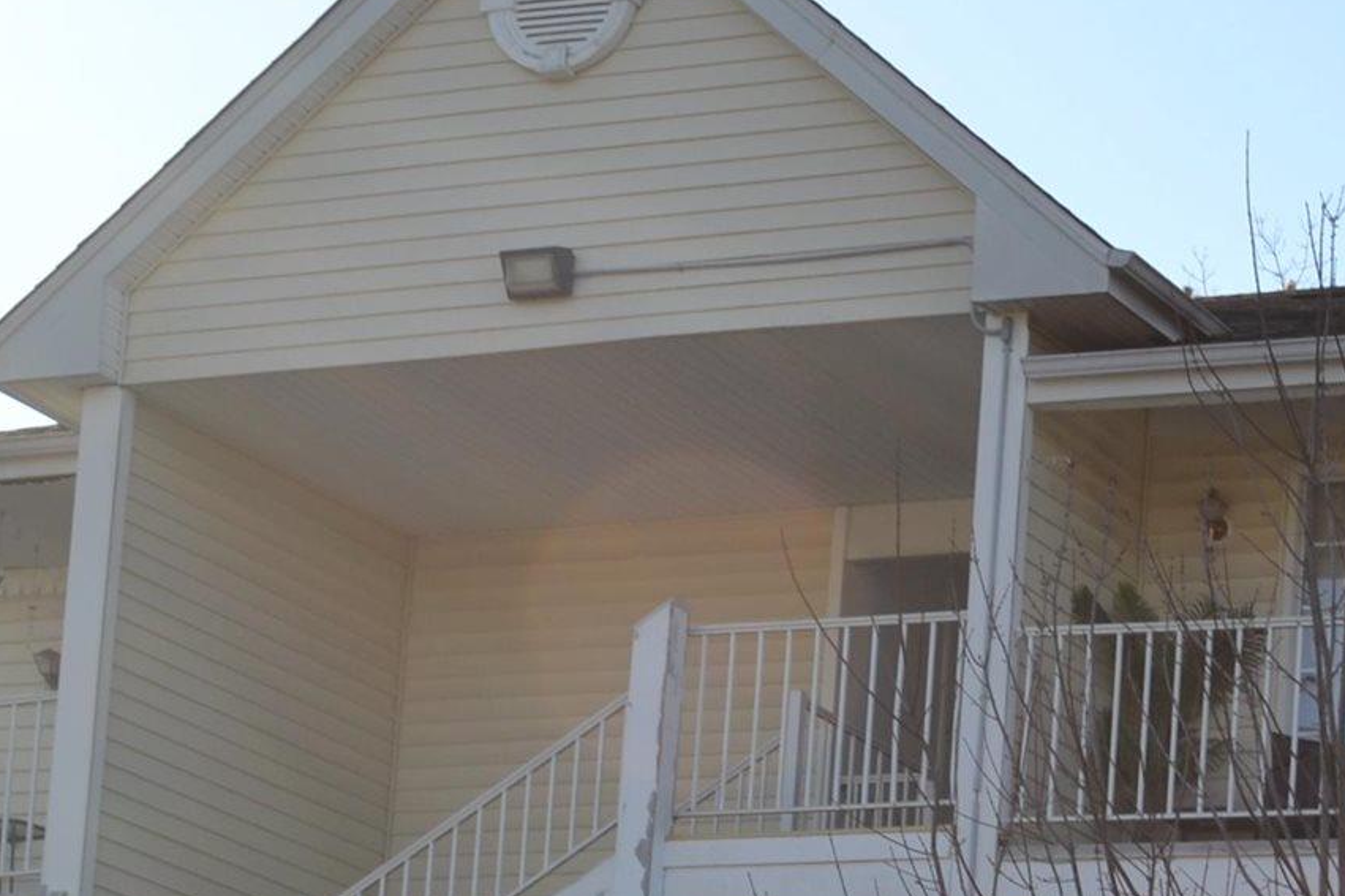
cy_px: 1271
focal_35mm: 130
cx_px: 1765
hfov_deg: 15.0
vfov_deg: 10.3
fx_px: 4856
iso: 100
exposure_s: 1/160
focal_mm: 24
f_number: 6.3
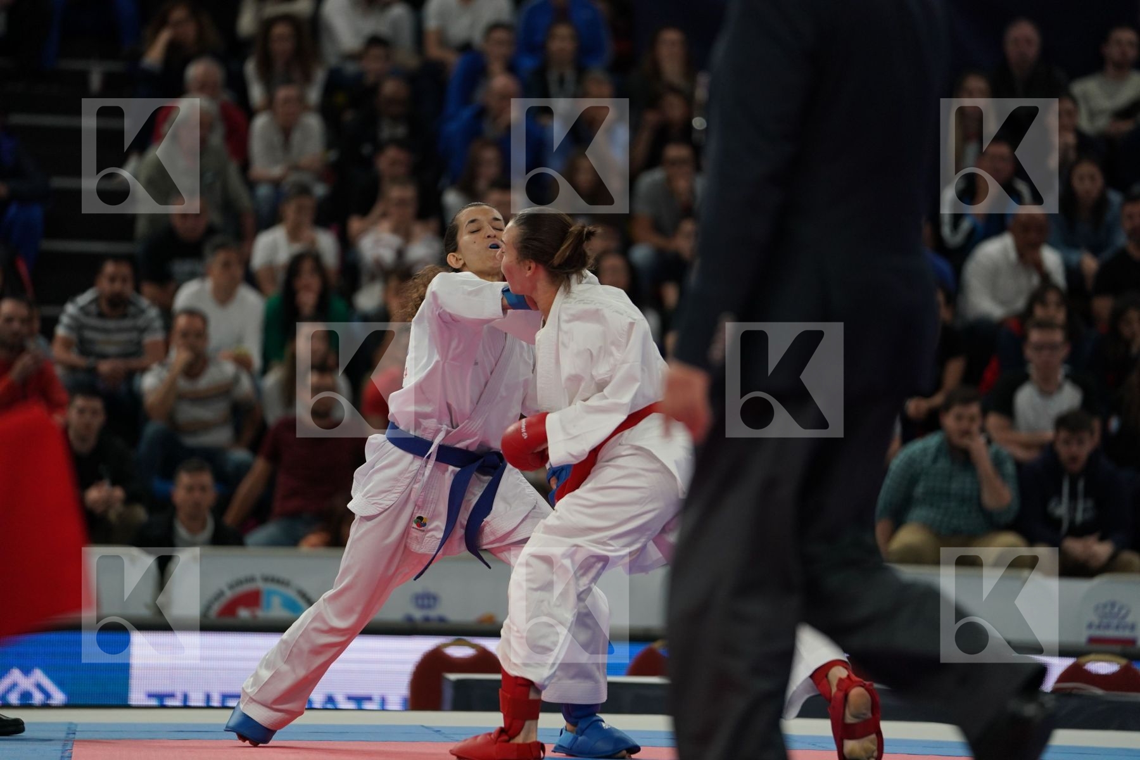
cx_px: 570
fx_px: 6333
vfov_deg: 6.9
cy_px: 380
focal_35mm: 200
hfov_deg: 10.3
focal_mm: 200
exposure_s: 1/1000
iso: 1250
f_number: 2.8
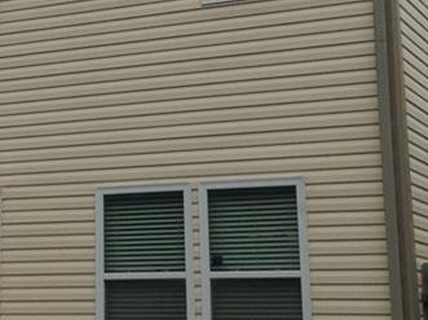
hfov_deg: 19.1
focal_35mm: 102
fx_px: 1259
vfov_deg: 14.3
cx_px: 83
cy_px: 48
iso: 25
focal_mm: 3.3
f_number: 2.4
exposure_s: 1/1379
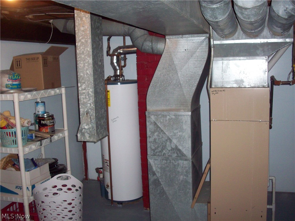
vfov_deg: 38.7
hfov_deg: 50.1
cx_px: 148
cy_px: 110
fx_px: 315
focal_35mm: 37
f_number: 2.8
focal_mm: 6.2
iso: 160
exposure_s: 1/45
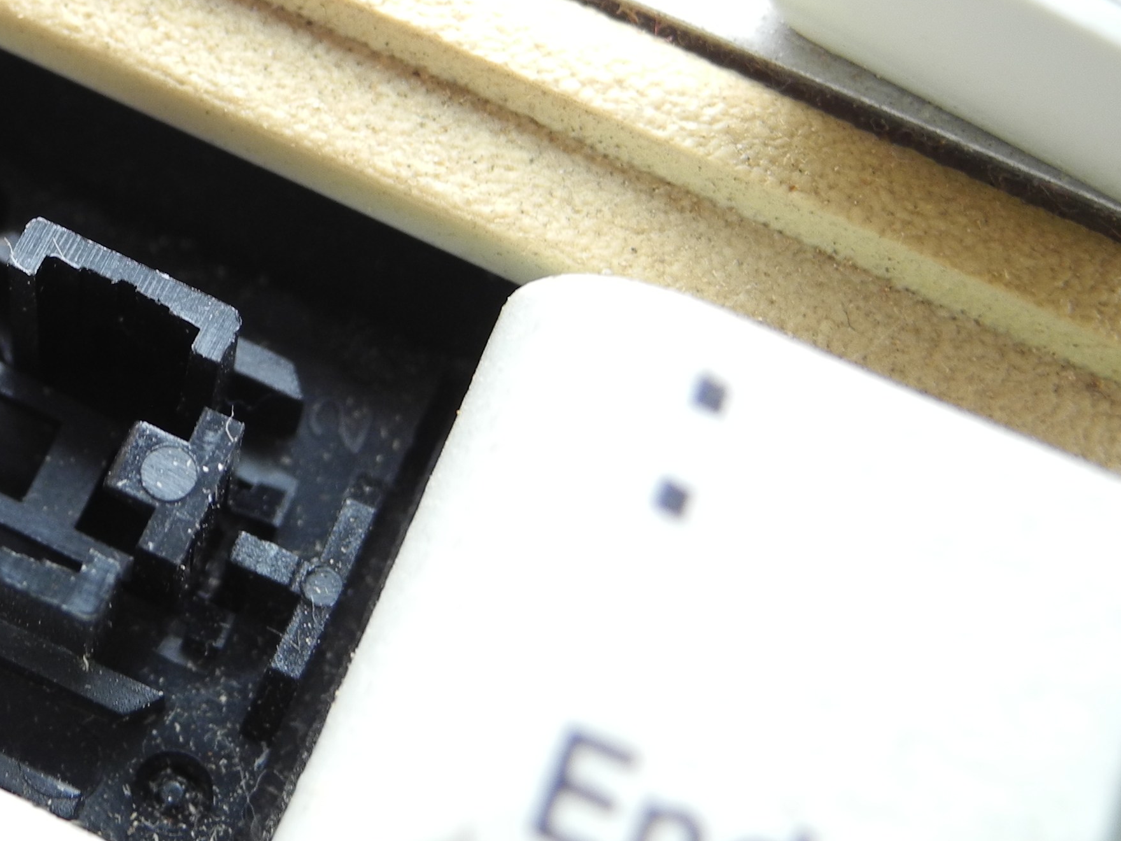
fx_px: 1878
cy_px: 200
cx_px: 67
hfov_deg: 31.3
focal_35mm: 58
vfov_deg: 24.9
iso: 100
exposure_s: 1/30.4
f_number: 2.8
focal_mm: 6
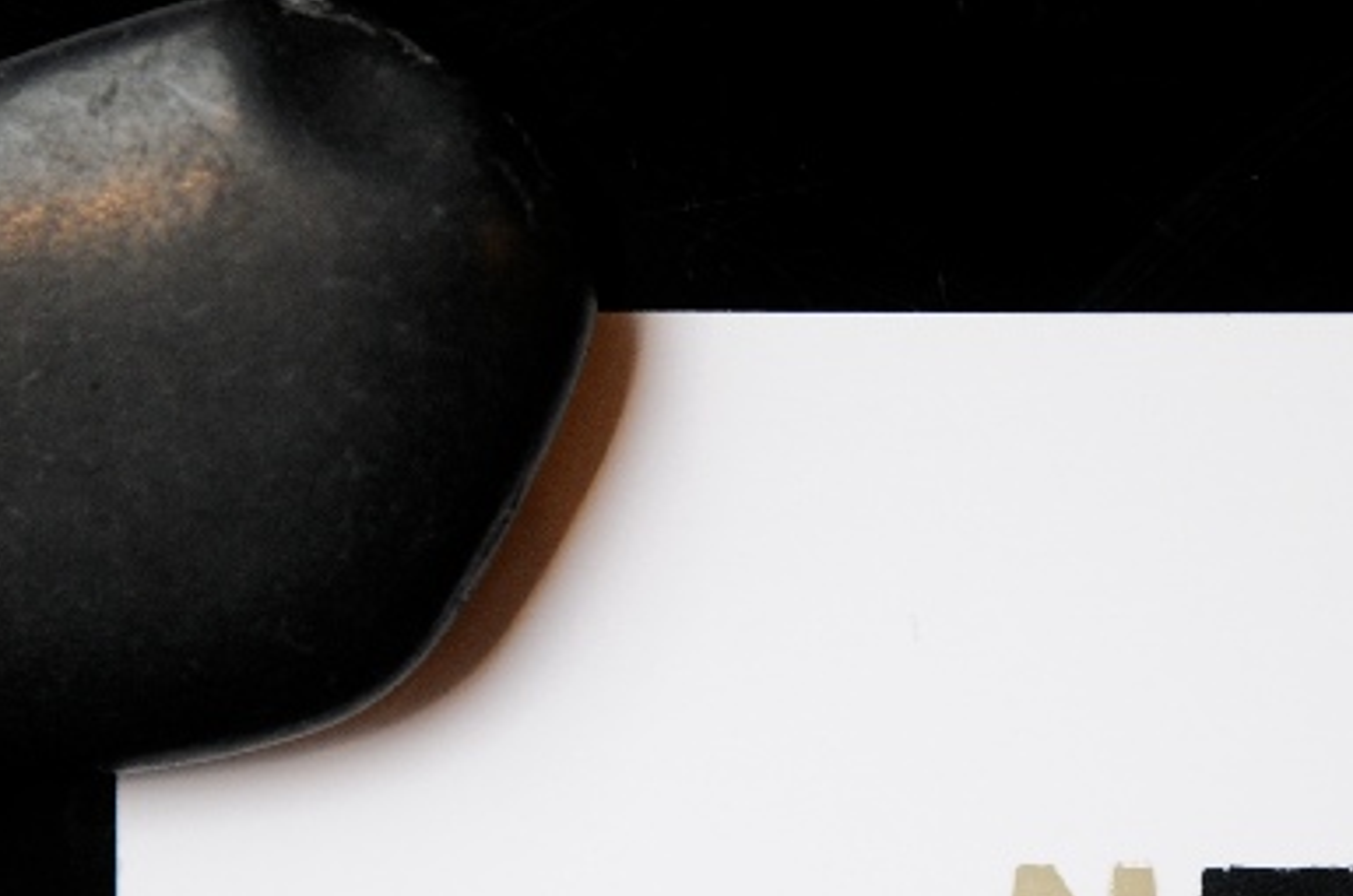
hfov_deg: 13.2
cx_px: 879
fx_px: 5851
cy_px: 736
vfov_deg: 8.7
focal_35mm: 156
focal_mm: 50
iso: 400
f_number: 3.2
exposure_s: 1/100
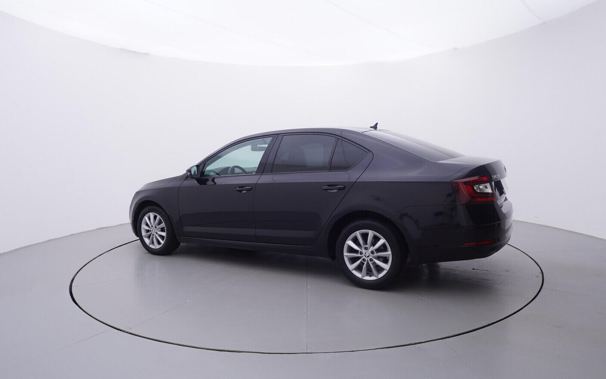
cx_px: 307
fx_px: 388
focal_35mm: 24
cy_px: 198
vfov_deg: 52.0
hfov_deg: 75.9
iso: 200
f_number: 5
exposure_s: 1/80
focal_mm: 15
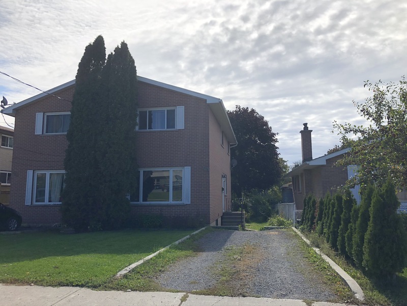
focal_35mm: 28
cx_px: 204
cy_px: 153
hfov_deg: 63.4
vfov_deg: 49.7
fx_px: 329
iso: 20
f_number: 1.8
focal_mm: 3.99
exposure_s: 1/4367
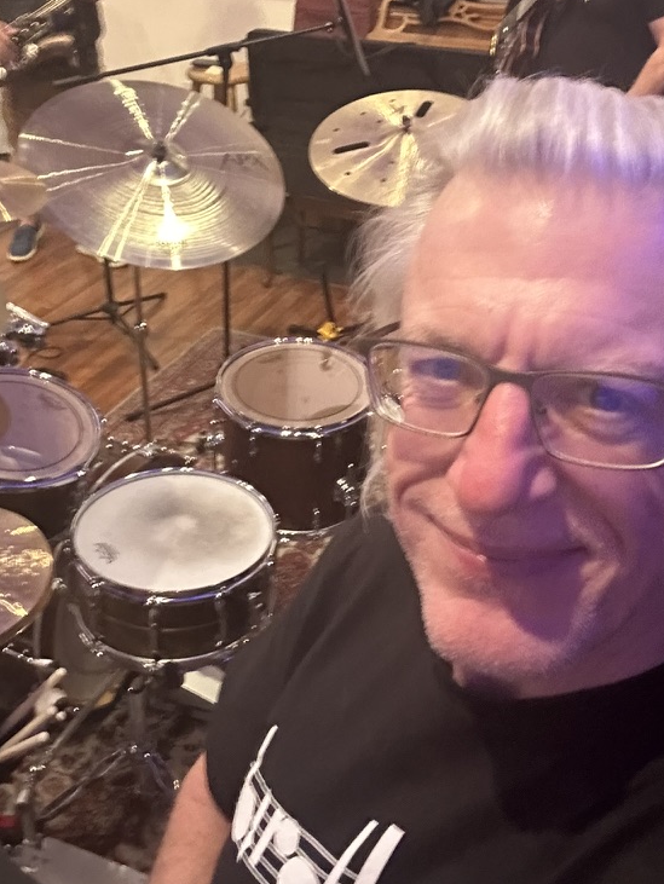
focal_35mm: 42
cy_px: 334
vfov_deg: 44.4
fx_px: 1073
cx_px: 305
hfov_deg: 34.4
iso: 640
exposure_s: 1/17
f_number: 1.9
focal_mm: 2.69
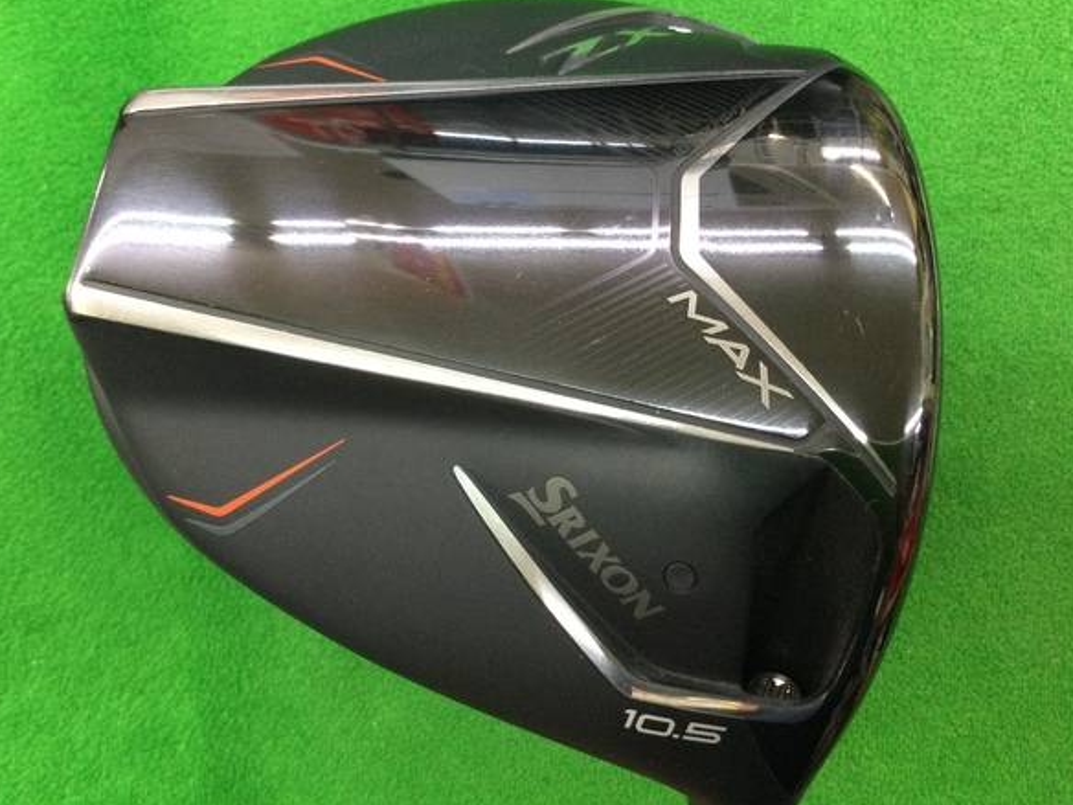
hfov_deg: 53.9
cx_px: 500
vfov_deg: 41.8
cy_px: 369
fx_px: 1054
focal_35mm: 34
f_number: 2.4
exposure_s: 1/30
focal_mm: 3.3
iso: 125
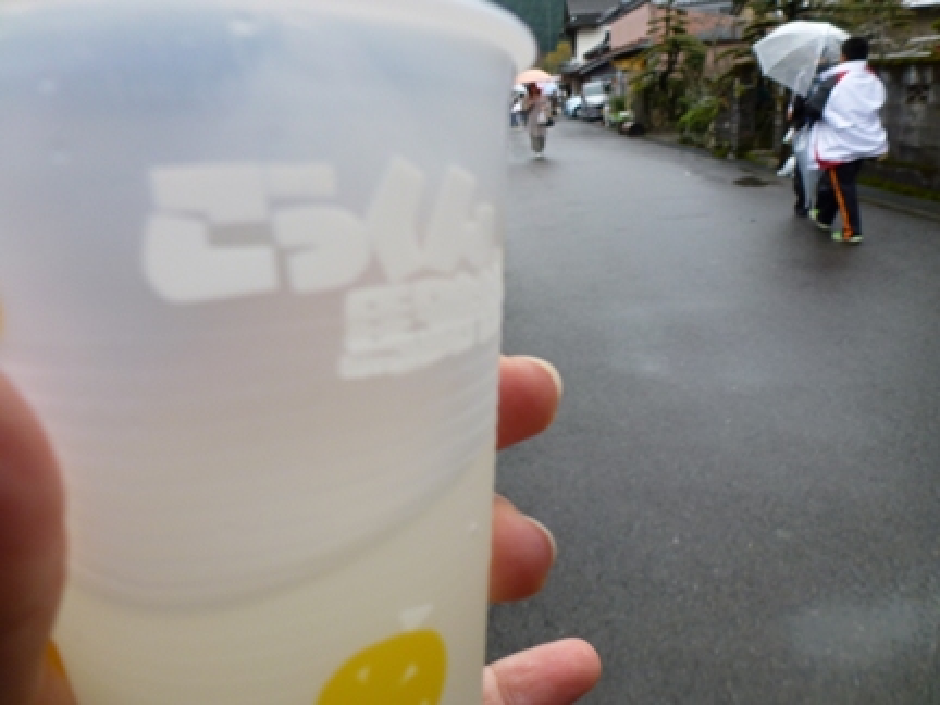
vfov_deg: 56.8
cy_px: 352
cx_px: 470
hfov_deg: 71.6
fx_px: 652
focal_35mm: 24
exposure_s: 1/100
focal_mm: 4.3
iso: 100
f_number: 3.3
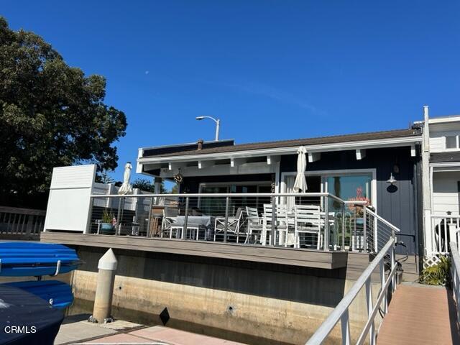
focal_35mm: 26
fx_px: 346
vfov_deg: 53.1
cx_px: 230
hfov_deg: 67.3
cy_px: 172
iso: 50
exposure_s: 1/5882
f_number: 1.5
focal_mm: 5.7
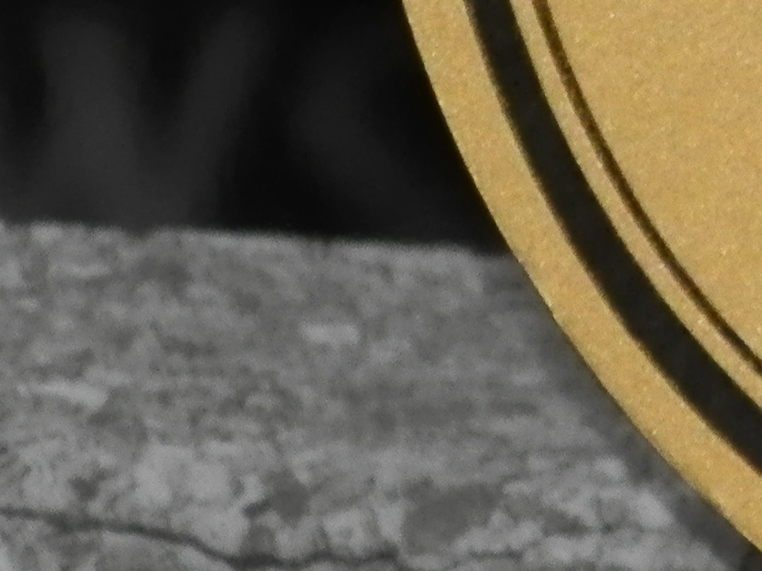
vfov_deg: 0.8
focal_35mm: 1834
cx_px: 1668
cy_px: -353
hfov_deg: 1.1
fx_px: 40377
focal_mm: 70.9
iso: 400
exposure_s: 1/60
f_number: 5.7
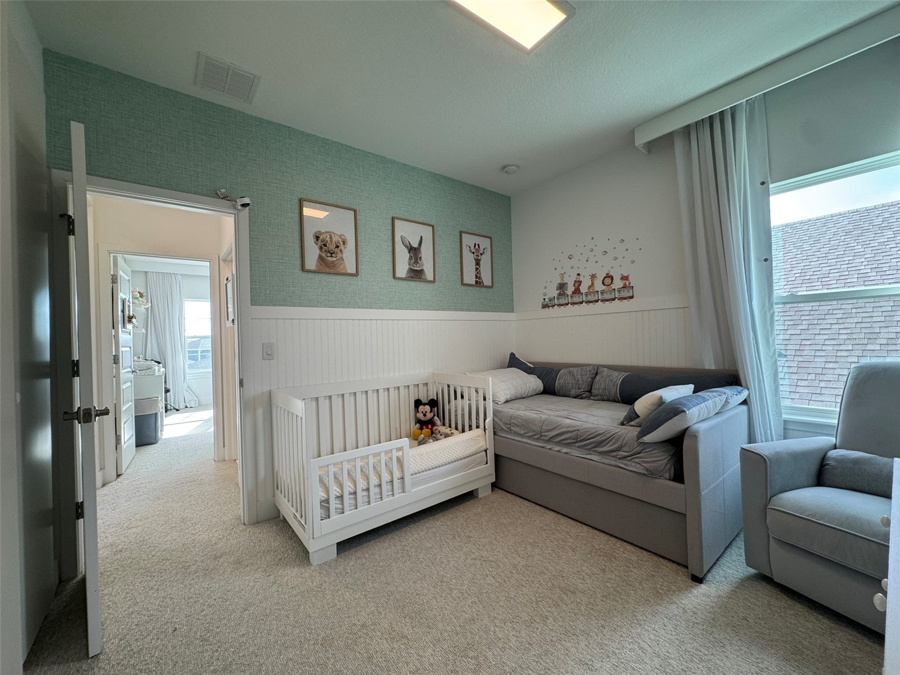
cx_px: 450
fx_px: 364
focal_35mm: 14
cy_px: 338
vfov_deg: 85.7
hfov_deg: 102.1
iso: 125
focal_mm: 2.22
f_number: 2.2
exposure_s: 1/120
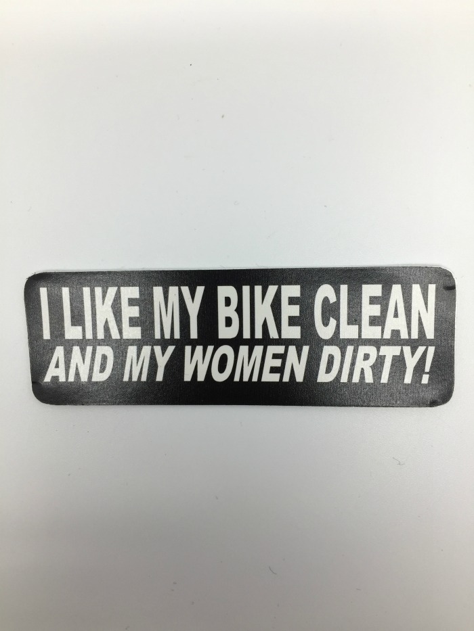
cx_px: 237
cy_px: 316
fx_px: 529
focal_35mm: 29
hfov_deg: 48.2
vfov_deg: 61.7
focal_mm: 4.15
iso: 40
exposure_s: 1/100
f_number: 2.2
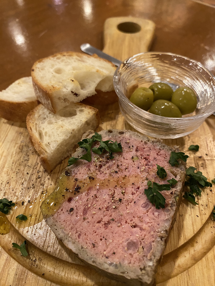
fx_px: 207
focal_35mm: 25
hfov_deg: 54.9
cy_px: 143
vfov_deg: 69.4
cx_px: 108
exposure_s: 1/40
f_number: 1.8
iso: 400
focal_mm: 4.25
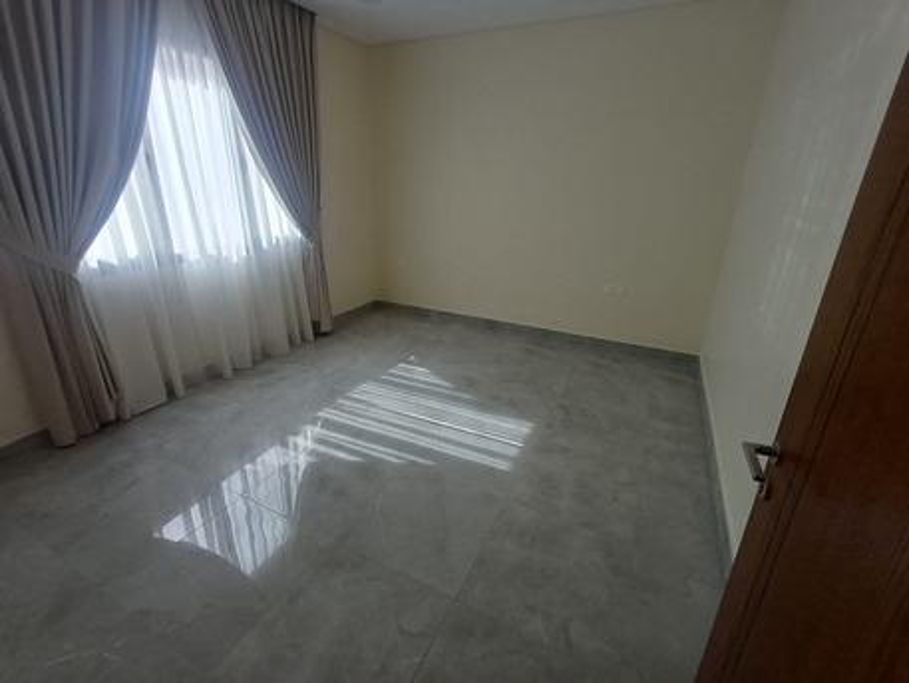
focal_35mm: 16
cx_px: 454
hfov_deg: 94.5
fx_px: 420
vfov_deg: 78.1
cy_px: 342
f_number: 2.2
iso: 80
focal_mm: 1.64
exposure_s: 1/100
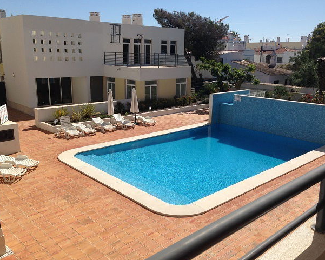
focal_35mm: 35
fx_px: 337
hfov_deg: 51.5
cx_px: 171
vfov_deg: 42.2
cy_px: 131
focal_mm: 4.12
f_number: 2.4
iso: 50
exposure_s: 1/2710
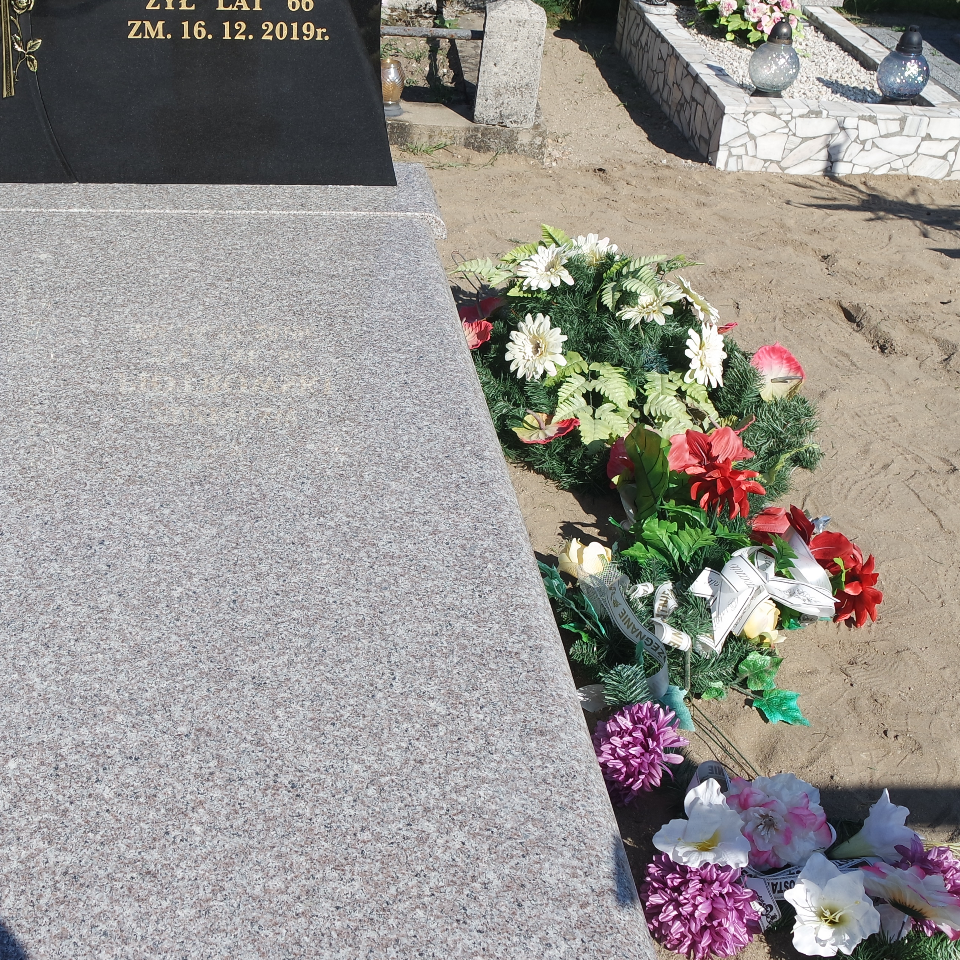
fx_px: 1349
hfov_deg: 38.5
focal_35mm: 43
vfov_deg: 39.0
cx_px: 290
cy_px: 387
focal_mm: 16
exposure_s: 1/250
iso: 100
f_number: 7.1
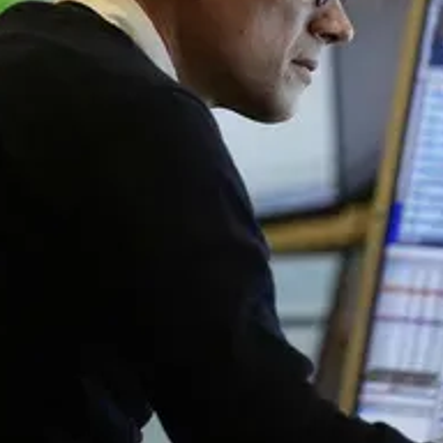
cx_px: 228
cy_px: 54
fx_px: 6400
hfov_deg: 4.0
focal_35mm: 442
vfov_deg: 4.0
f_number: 2.8
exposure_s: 1/250
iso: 2000
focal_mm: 195
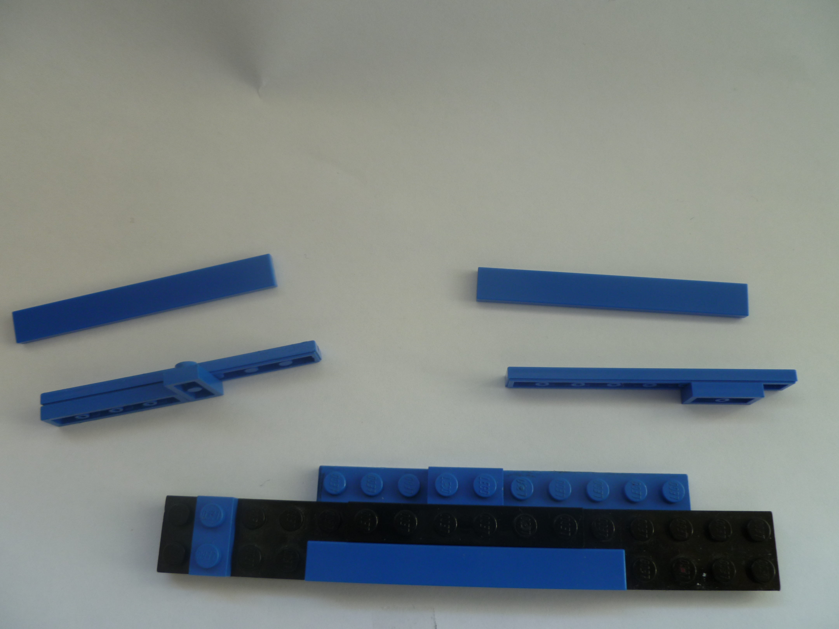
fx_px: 679
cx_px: 420
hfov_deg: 63.4
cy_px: 314
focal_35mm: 28
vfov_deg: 49.7
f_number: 3.3
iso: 80
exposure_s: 1/40
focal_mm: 5
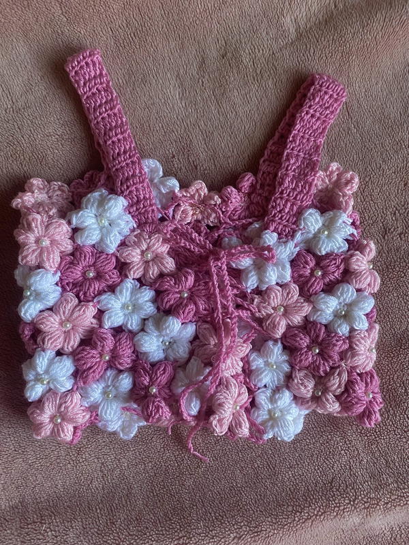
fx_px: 410
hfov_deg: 53.1
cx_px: 204
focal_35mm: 26
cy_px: 272
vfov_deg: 67.3
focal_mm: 4.25
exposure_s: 1/60
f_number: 1.8
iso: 160
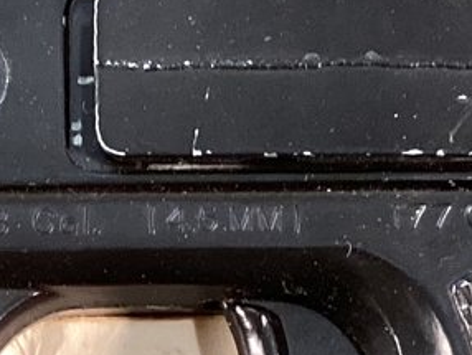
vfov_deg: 8.9
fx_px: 2238
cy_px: 442
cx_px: 125
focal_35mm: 164
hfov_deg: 12.0
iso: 320
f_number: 2.4
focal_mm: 3.3
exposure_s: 1/60
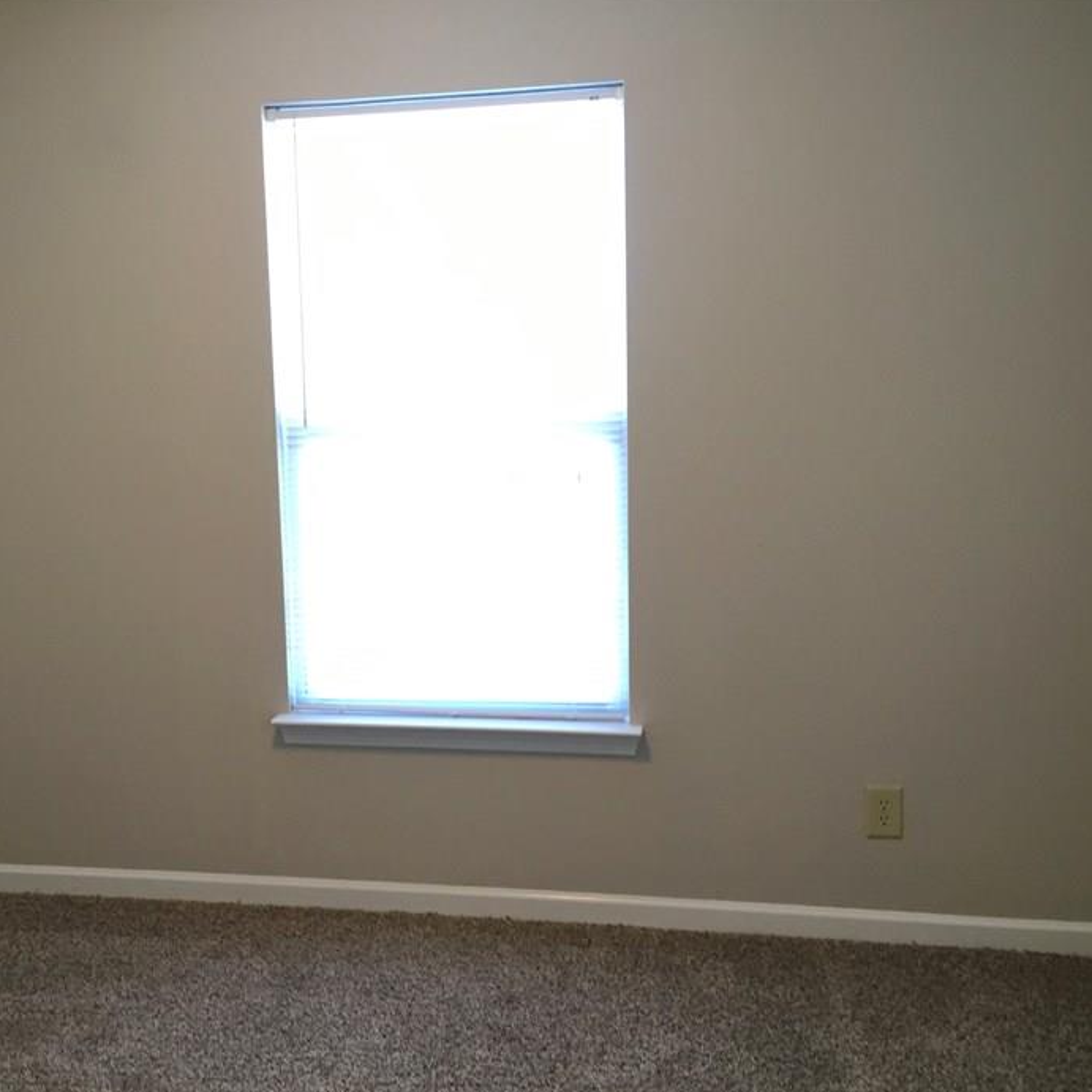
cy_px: 597
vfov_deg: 43.8
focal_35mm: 38
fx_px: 1356
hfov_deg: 43.7
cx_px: 450
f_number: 2.2
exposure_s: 1/33
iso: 125
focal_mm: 4.15
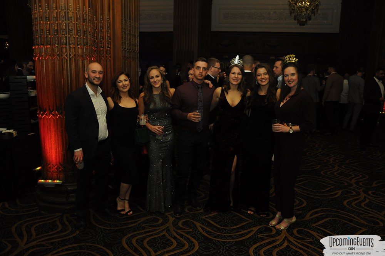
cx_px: 192
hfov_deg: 67.4
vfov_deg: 47.8
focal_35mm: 27
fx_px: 288
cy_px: 128
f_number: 3.5
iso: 800
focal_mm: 18
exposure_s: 1/60
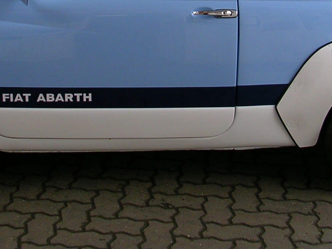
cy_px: -29
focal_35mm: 87
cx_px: 171
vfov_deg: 16.4
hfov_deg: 22.5
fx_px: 834
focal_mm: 5.8
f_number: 2.8
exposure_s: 1/177
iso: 50
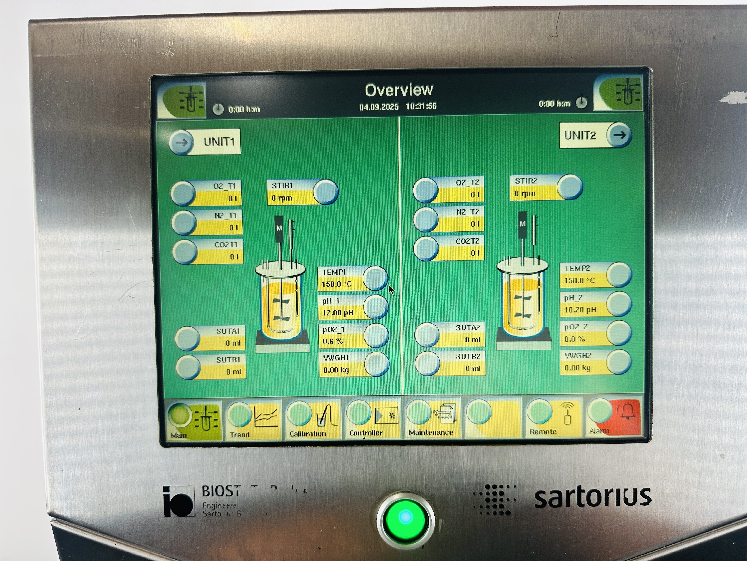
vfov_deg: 56.8
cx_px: 374
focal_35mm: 24
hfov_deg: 71.6
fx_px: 518
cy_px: 280
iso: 160
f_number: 1.78
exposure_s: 1/120
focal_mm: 6.86
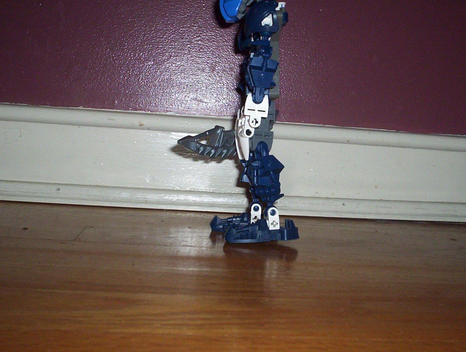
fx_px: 607
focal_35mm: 45
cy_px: 165
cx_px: 256
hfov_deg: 41.9
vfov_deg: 32.3
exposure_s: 1/60
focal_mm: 4.99
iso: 140
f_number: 4.5
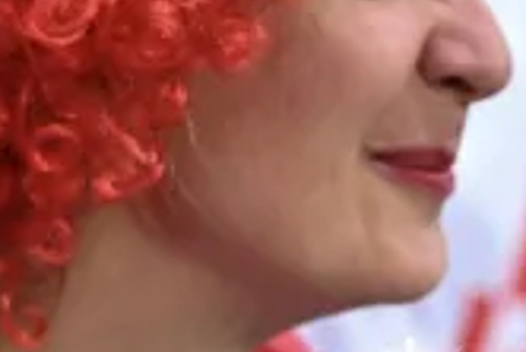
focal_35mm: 1827
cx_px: 1188
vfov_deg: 0.8
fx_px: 26717
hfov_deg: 1.1
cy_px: 690
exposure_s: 1/640
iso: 1000
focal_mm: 400
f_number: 4
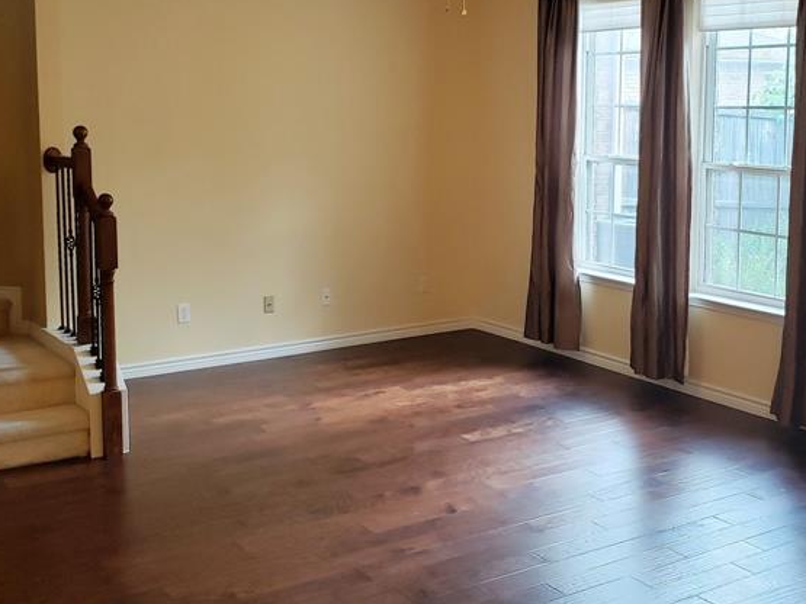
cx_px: 469
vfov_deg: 30.1
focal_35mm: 48
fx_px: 1117
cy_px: 224
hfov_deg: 39.6
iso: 250
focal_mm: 4.3
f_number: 2.4
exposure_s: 1/60
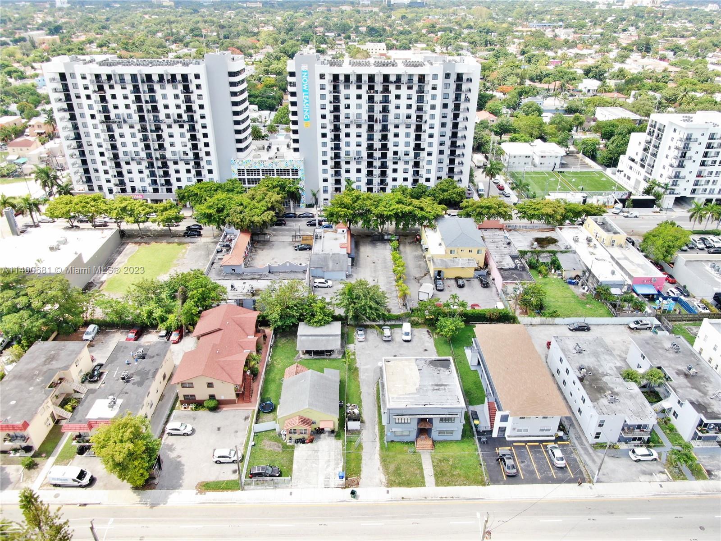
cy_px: 270
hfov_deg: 71.6
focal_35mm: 24
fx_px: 500
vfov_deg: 56.8
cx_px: 360
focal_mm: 4.39
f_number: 2.8
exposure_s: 1/640
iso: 100
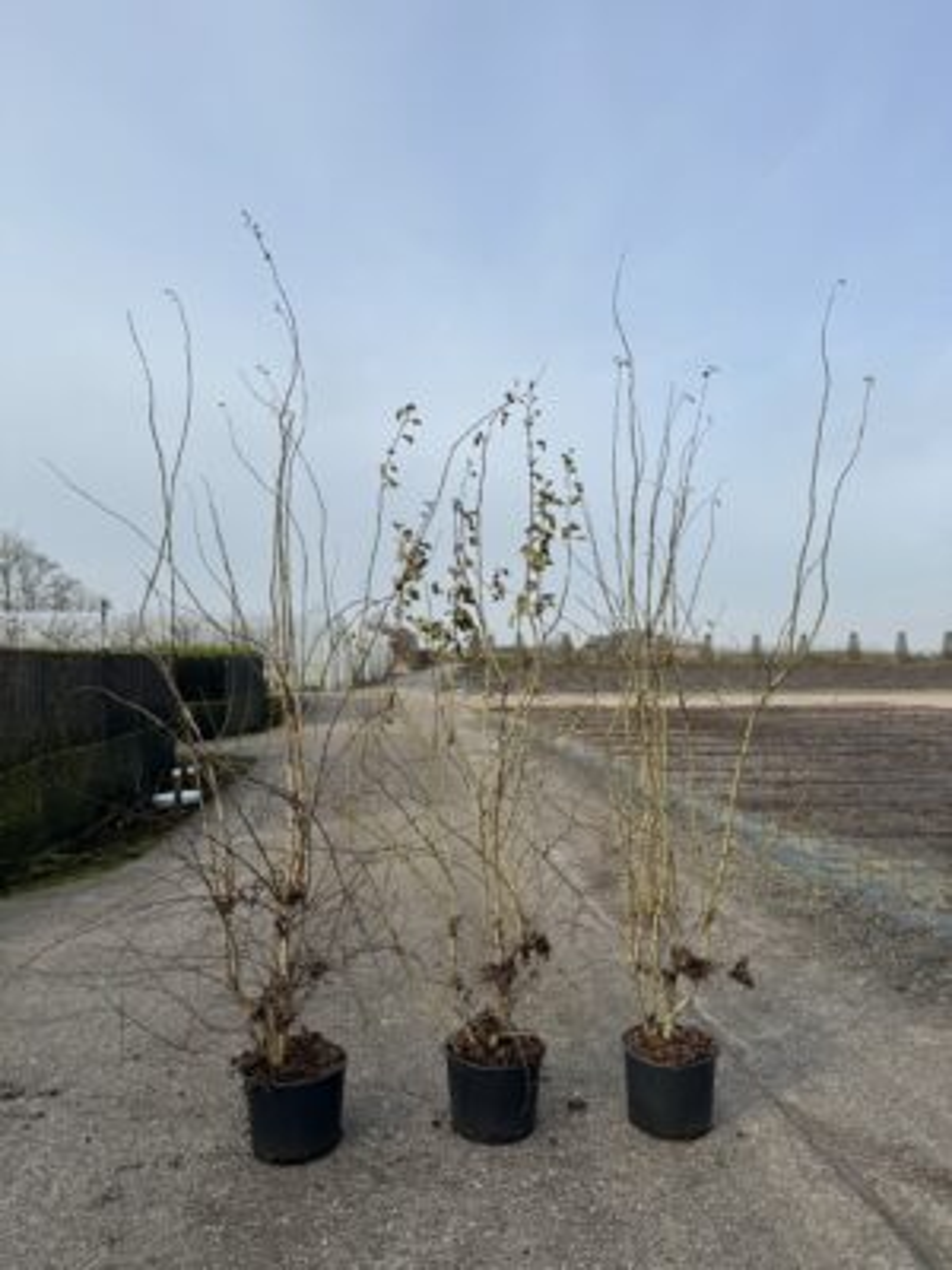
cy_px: 635
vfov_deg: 71.6
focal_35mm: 24
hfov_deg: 56.8
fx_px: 880
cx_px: 476
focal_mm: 6.86
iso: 80
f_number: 1.78
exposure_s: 1/3597
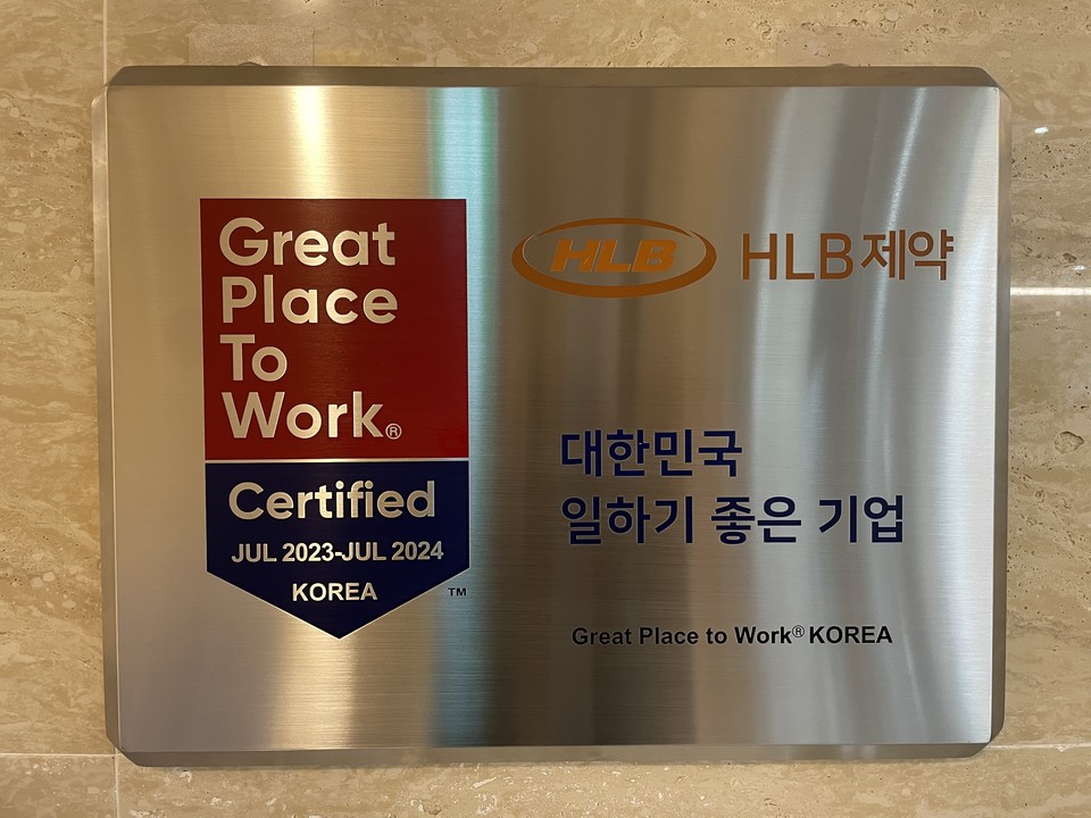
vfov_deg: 53.1
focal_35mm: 26
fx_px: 819
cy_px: 409
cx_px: 546
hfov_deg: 67.3
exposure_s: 1/60
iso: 250
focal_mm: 4.2
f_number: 1.6
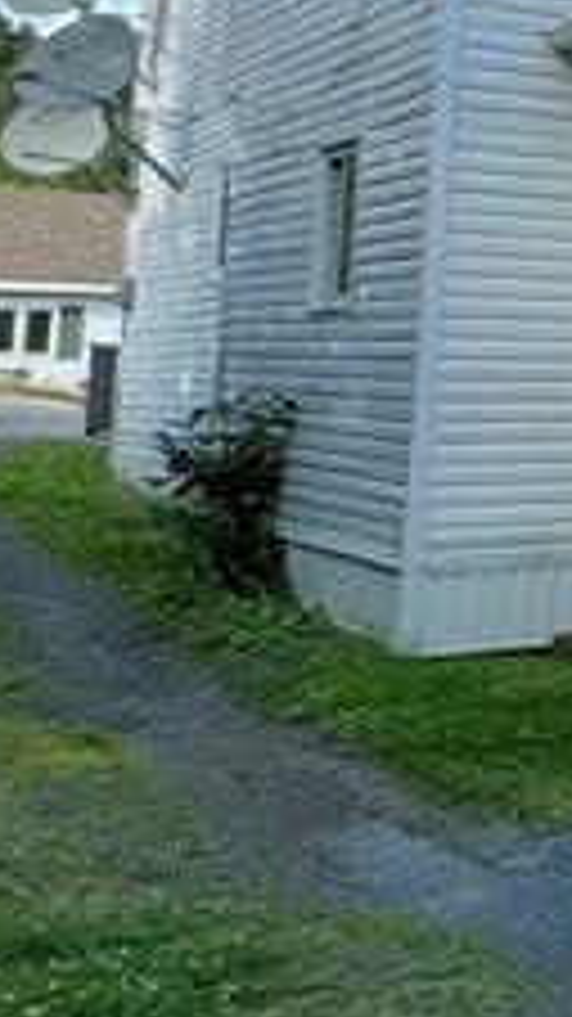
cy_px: 230
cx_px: 1851
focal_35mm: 69
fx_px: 1862
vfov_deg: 30.0
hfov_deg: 10.3
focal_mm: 2.22
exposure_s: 1/763
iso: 40
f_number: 2.2
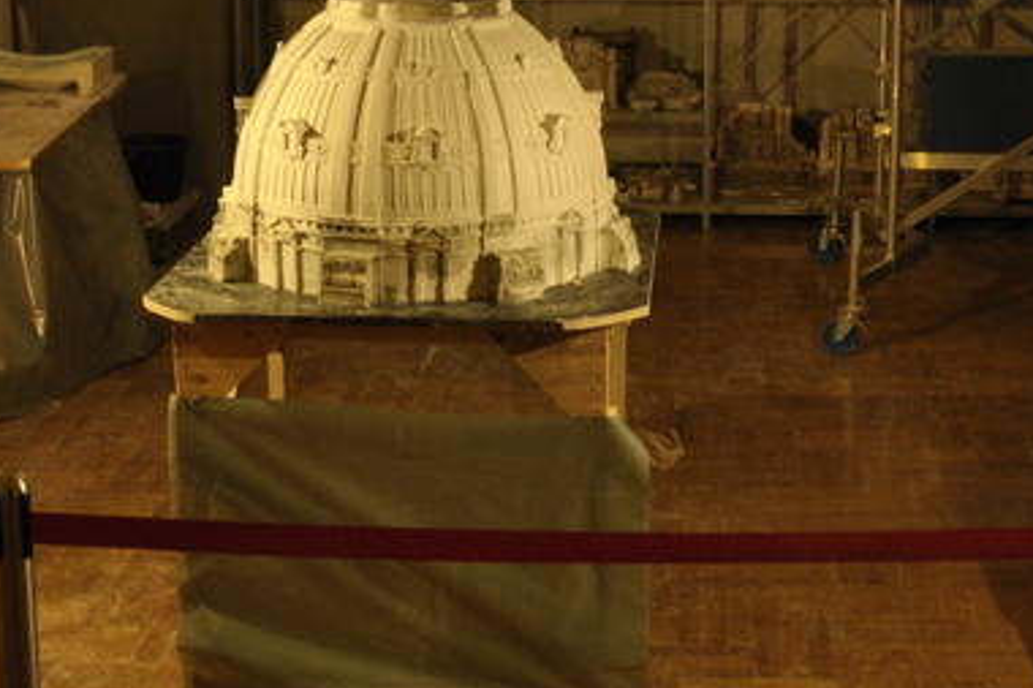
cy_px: 76
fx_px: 2036
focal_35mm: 71
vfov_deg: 18.9
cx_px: 685
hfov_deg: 28.3
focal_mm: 18
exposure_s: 1/10
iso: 640
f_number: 13
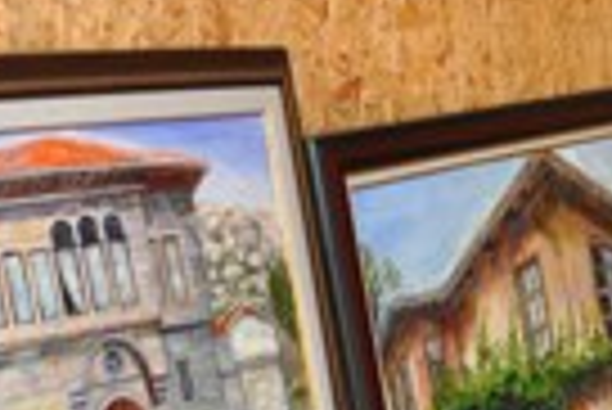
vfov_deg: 10.0
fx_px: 2348
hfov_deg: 14.3
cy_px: 243
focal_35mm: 138
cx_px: 760
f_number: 4
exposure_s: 1/60
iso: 800
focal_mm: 28
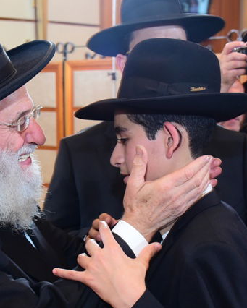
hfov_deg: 19.4
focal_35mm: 79
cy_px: 204
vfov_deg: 24.0
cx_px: 93
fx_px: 722
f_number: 5.6
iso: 2000
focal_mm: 35
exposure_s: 1/100
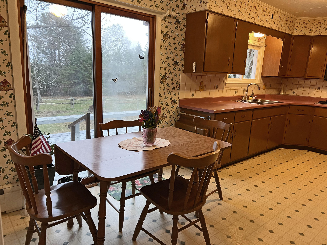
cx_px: 164
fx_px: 246
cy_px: 122
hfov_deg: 67.3
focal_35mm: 26
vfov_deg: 53.1
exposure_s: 1/60
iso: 200
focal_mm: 5.7
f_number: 1.5
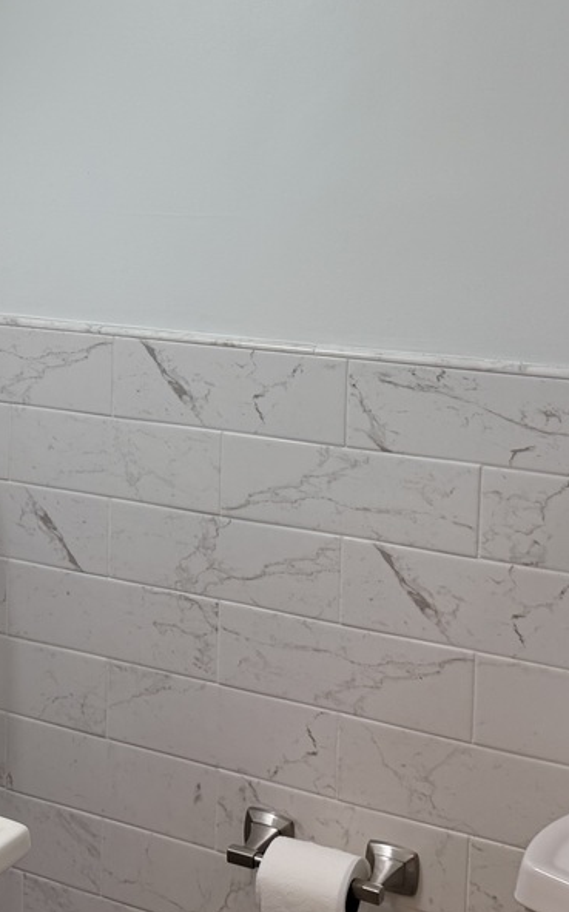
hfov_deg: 20.5
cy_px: 296
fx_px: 1539
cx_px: 65
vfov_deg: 32.7
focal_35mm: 62
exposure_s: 1/187
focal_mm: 6.76
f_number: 1.78
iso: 100
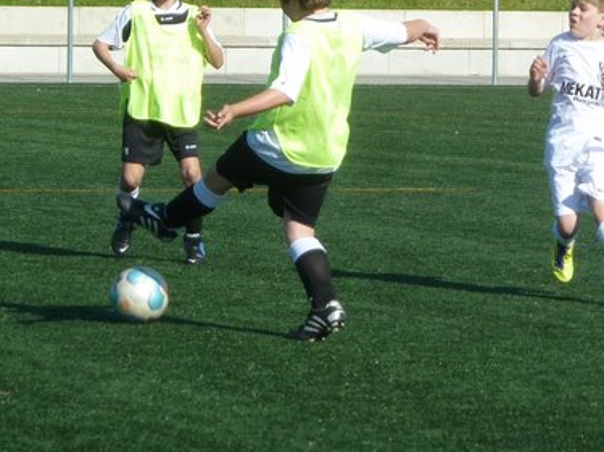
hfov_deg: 5.4
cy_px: 44
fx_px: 6384
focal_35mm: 366
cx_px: 456
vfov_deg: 4.1
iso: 100
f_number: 4.5
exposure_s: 1/640
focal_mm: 32.1
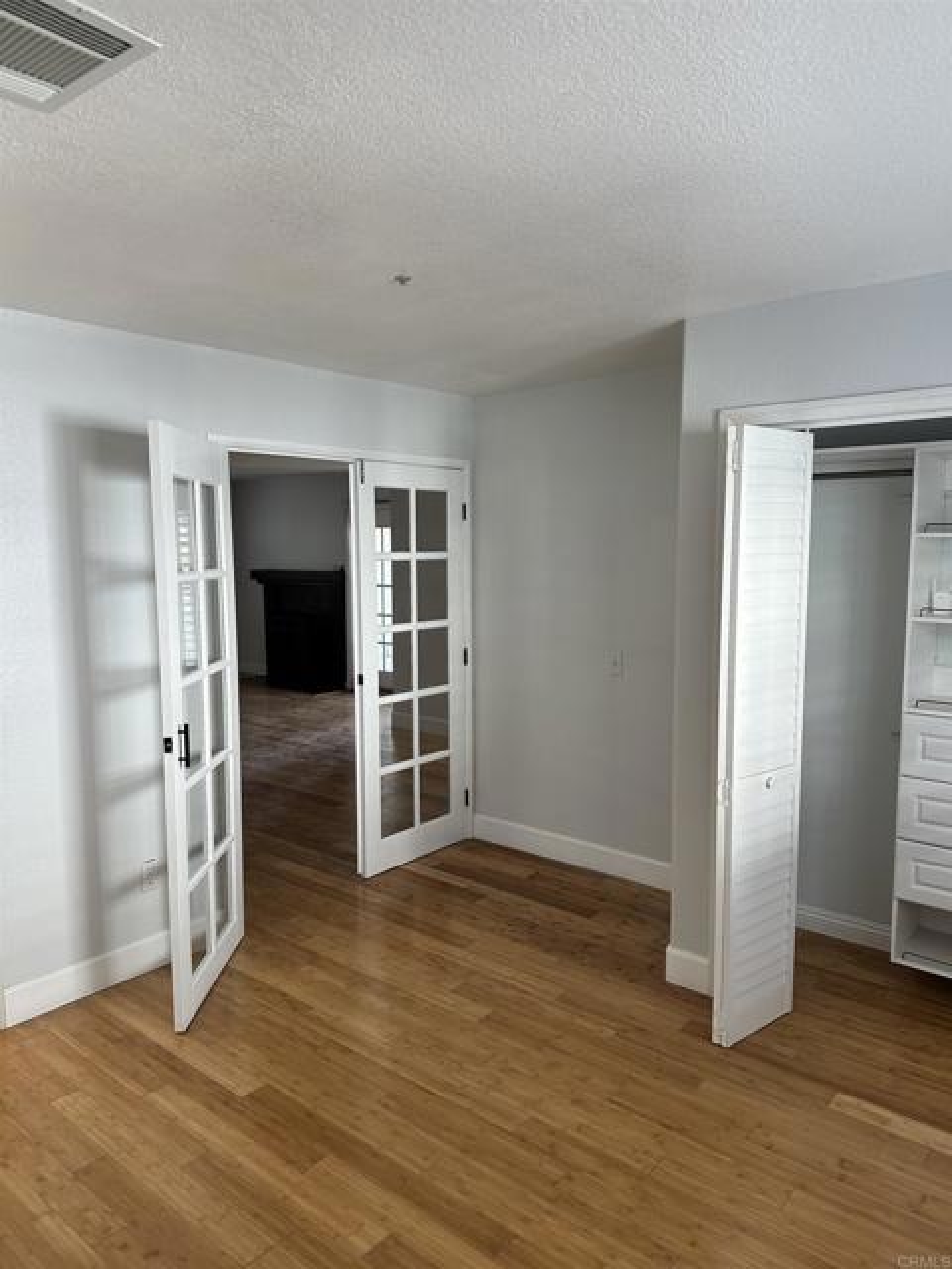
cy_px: 634
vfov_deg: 71.6
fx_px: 880
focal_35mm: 24
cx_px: 476
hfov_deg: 56.8
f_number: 1.78
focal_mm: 6.86
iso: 160
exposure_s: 1/120
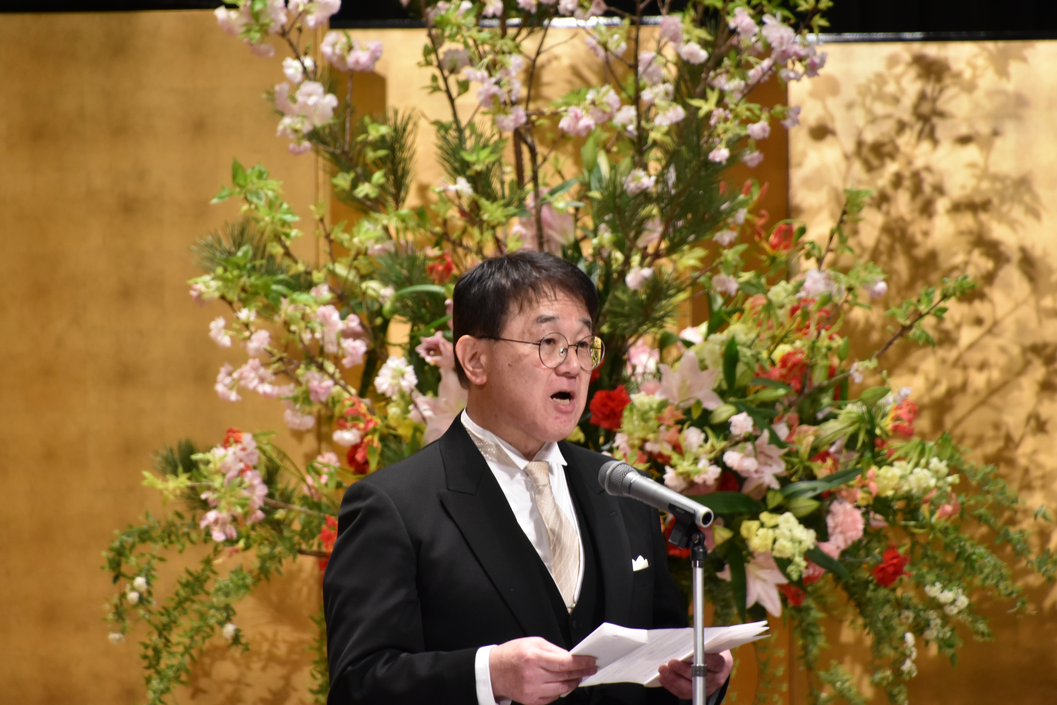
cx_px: 528
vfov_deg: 3.1
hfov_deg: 4.6
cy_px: 352
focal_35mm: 450
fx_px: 13211
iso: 800
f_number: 6.3
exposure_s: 1/40
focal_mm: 300
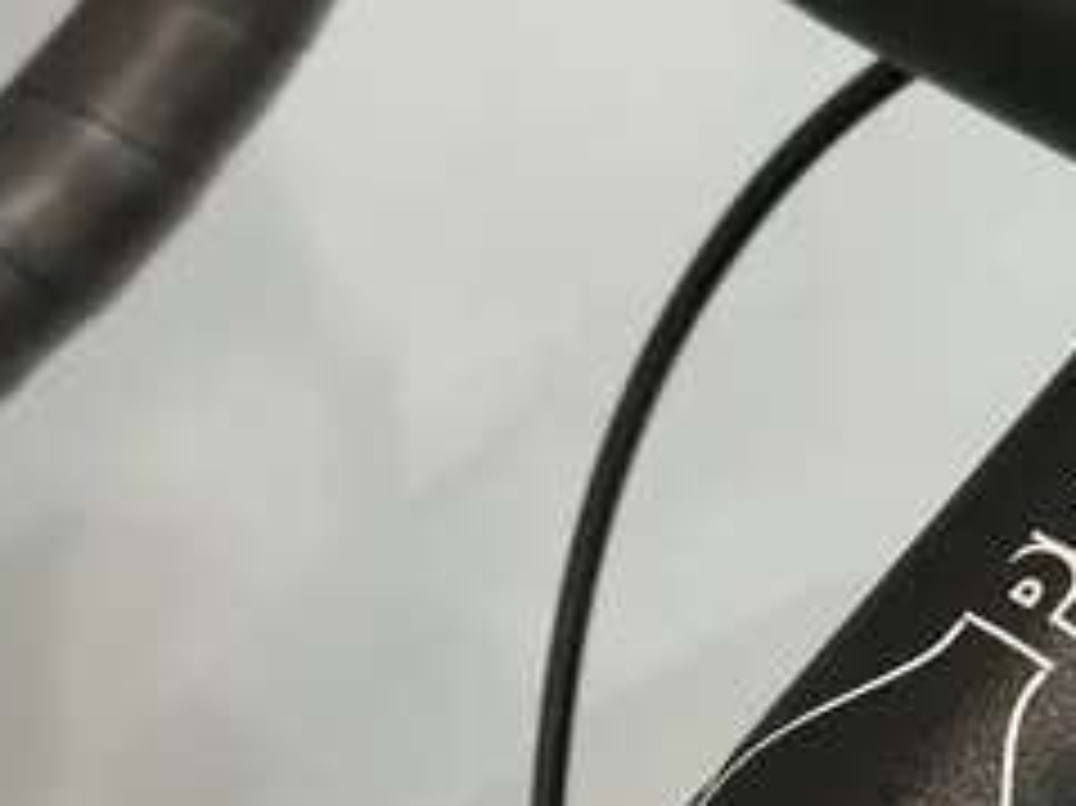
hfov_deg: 20.1
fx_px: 3014
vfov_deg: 15.1
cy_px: 698
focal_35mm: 97
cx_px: 806
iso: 125
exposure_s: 1/50
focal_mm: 3
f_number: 1.8
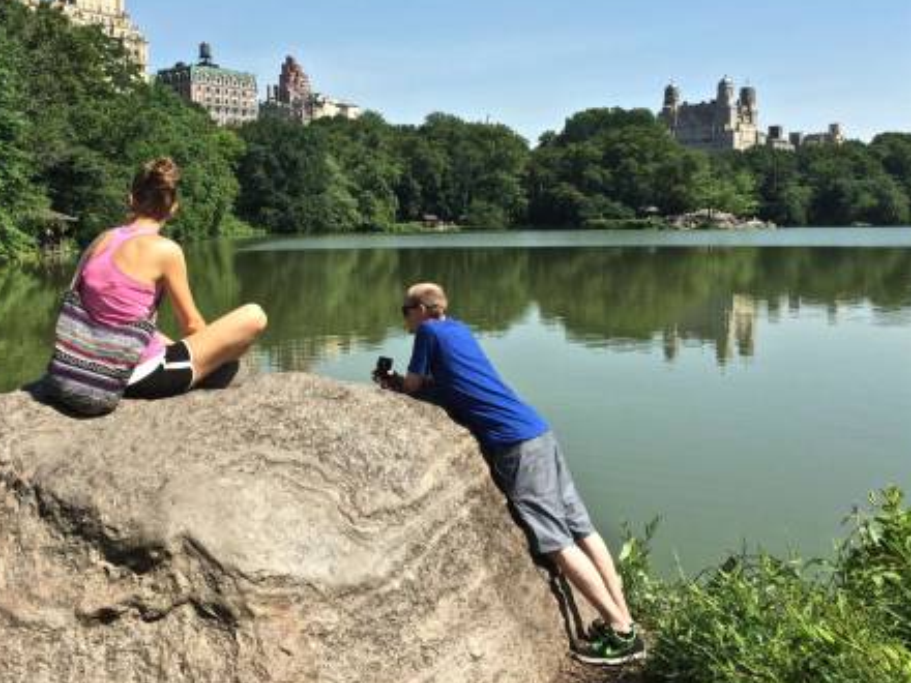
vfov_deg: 37.5
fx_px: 1000
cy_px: 257
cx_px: 337
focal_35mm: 38
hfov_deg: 48.5
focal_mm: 4.15
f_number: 2.2
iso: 32
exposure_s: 1/1464
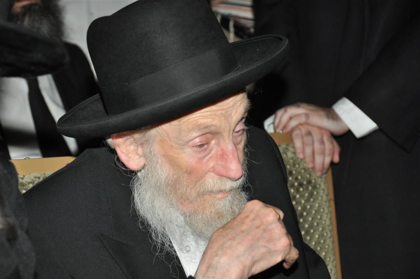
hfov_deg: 18.2
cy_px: 140
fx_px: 1311
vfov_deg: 12.1
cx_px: 210
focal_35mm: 112
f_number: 5
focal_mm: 75
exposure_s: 1/60
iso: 800
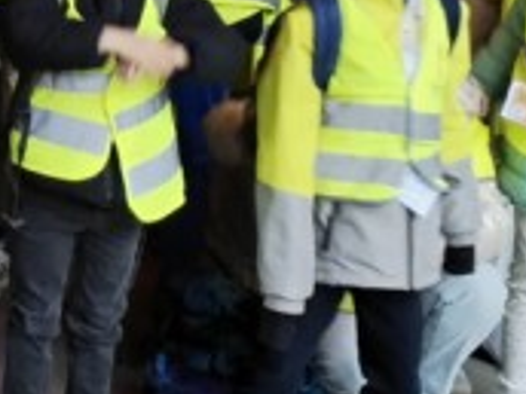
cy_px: -183
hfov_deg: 10.2
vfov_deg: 8.4
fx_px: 2629
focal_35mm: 173
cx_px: -673
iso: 133
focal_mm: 4.75
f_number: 1.8
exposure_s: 1/50
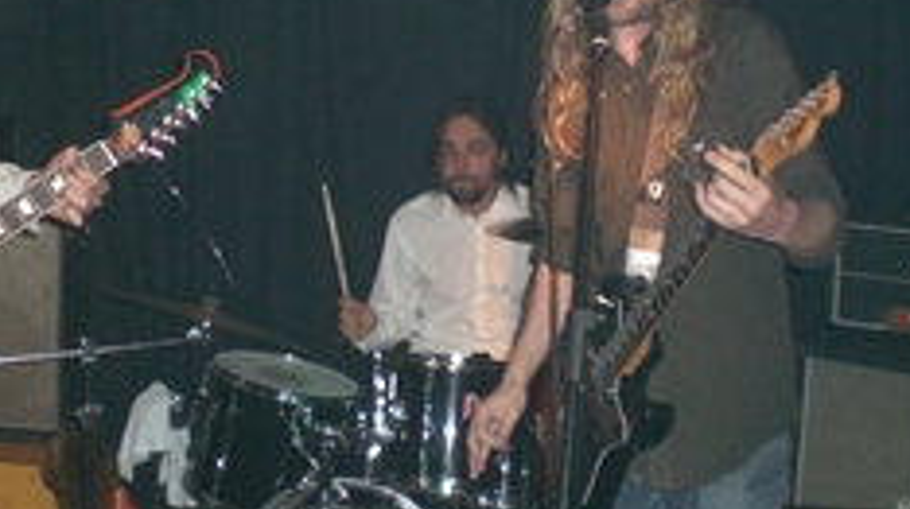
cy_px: 202
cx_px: 334
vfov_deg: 19.3
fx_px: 1494
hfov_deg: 33.7
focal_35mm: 62
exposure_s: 1/60
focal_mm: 6.3
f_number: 3.1
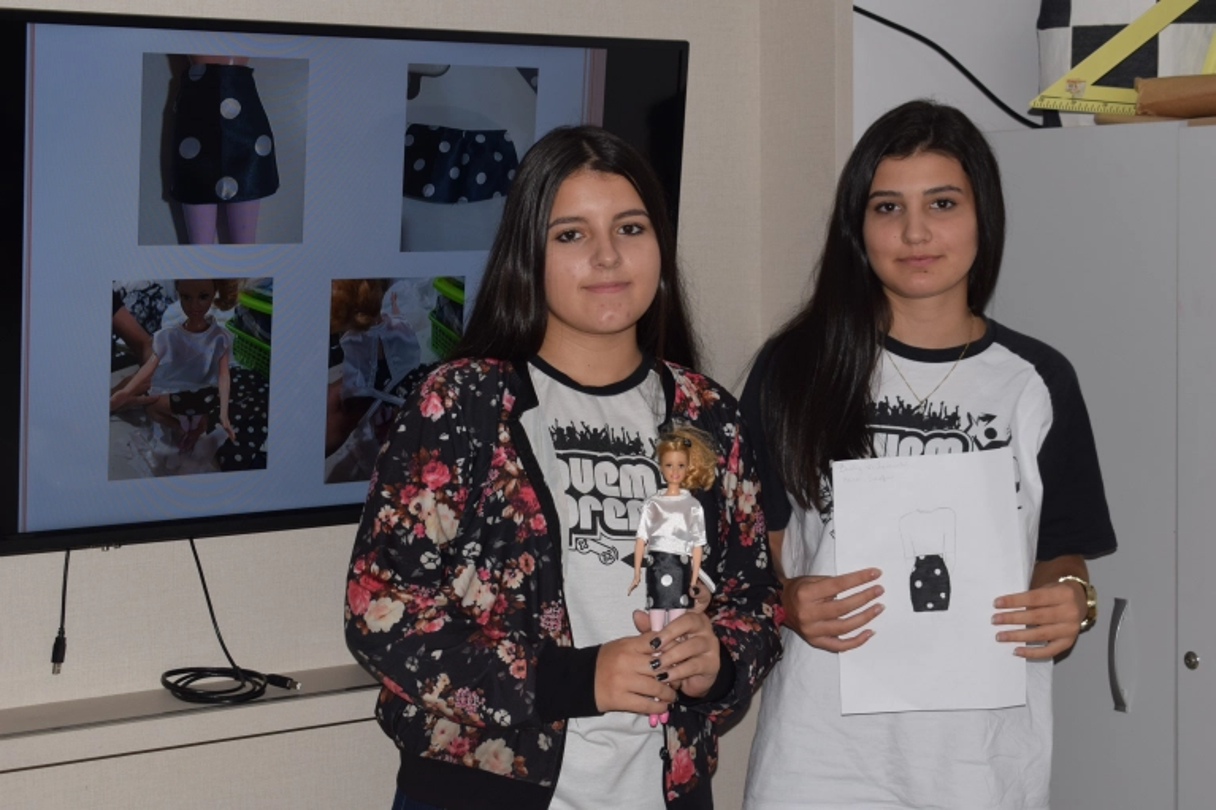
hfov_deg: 29.2
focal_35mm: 69
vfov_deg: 19.7
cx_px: 608
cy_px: 405
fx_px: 2330
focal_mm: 46
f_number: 8
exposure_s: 1/60
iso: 250
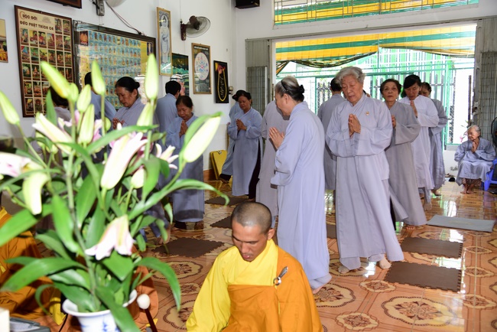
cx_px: 248
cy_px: 166
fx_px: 470
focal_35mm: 34
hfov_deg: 55.8
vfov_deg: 38.9
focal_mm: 34
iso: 200
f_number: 4
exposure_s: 1/30
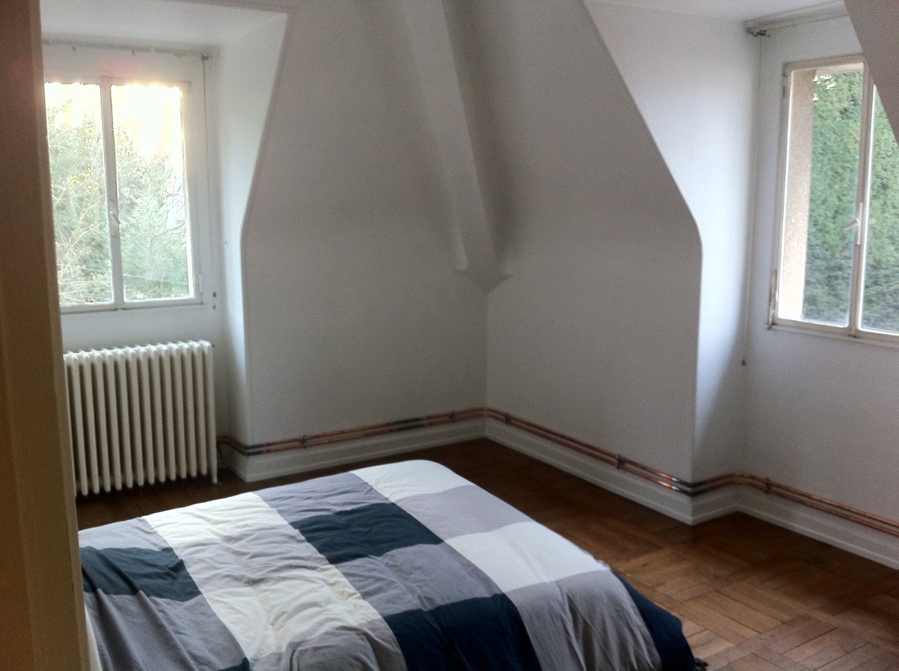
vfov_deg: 40.6
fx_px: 908
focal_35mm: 35
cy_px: 336
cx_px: 450
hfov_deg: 52.7
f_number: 2.8
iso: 160
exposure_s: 1/15
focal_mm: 3.85
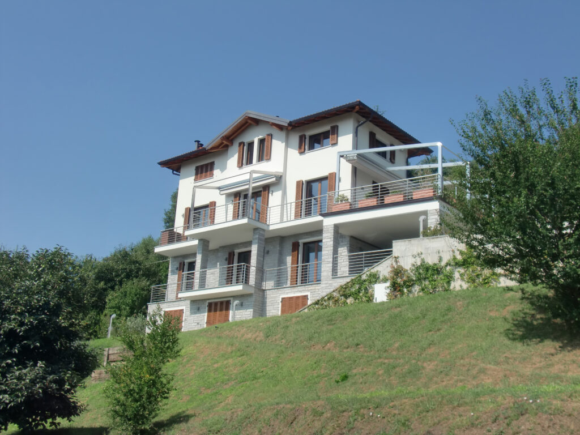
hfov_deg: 42.9
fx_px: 737
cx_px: 290
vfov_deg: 32.9
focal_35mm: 44
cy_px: 218
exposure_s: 1/160
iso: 64
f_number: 10
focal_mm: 7.91
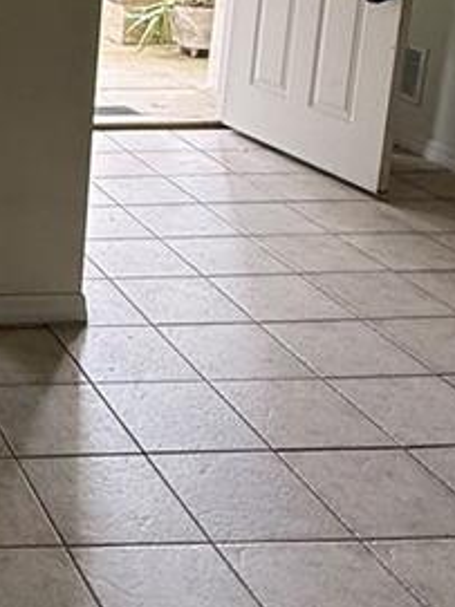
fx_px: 1087
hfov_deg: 18.9
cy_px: 31
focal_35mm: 62
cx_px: -336
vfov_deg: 29.6
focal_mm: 2.22
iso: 160
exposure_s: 1/99
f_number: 2.2
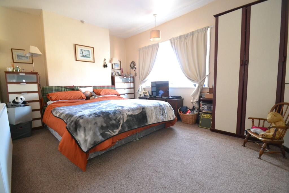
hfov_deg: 100.4
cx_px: 144
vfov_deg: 77.3
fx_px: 120
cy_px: 96
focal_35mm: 15
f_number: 3.5
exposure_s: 1/60
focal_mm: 10
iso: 2500
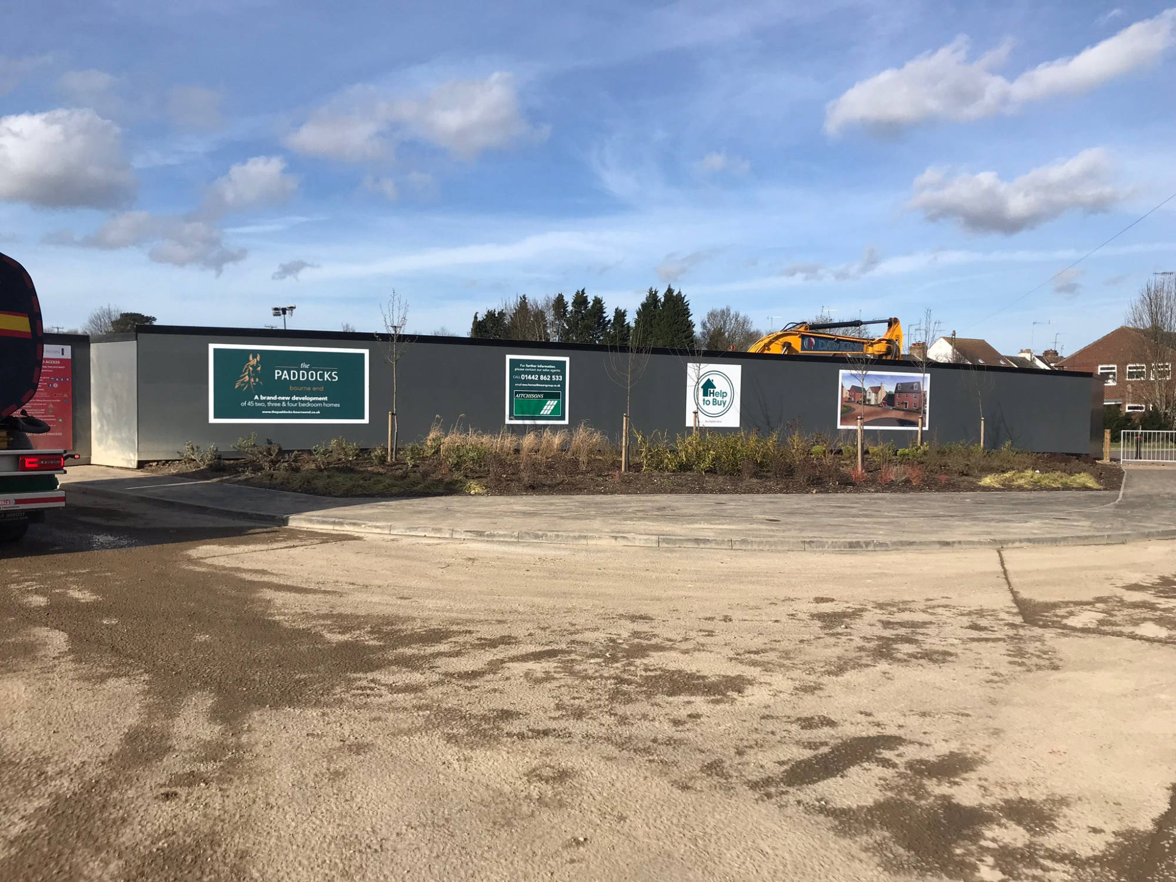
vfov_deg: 49.7
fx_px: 951
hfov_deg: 63.4
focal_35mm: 28
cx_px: 588
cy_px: 441
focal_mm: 3.99
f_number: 1.8
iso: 20
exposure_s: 1/2817
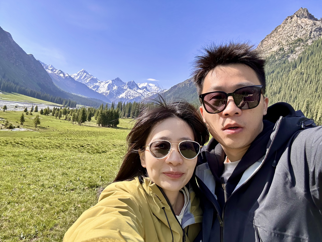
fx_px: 214
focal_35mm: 23
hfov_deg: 73.9
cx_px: 161
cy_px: 121
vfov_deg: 58.9
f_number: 1.9
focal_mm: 2.69
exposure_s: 1/594
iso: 25
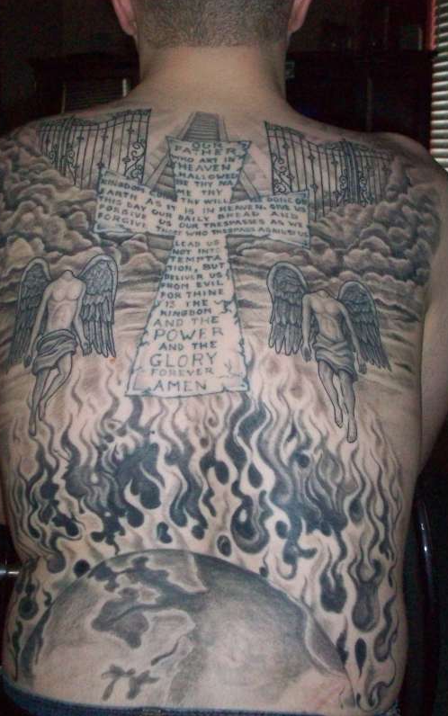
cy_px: 357
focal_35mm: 49
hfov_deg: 26.3
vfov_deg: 41.0
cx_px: 198
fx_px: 957
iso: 400
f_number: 3.1
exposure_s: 1/71.9
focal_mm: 7.6
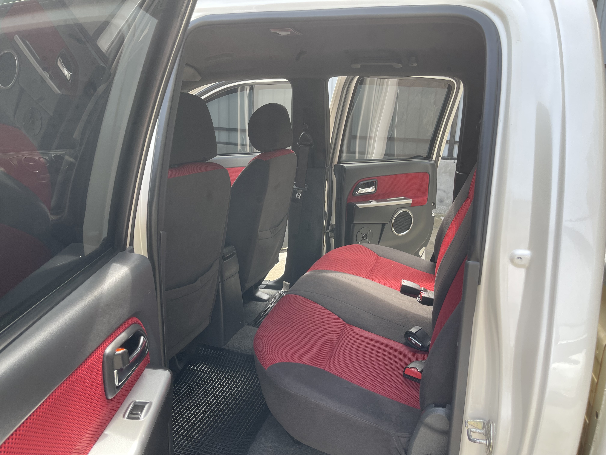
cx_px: 303
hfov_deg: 69.4
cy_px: 228
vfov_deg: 54.9
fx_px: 438
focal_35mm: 25
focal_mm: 5.1
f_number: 1.6
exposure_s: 1/351
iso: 32
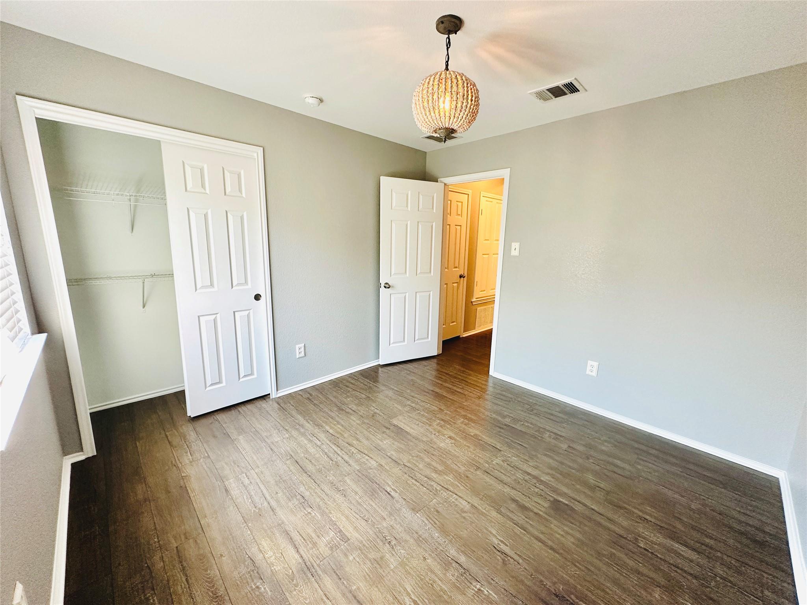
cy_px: 302
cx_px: 404
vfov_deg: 85.7
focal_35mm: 14
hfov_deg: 102.1
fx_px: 326
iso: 200
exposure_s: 1/60
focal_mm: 2.22
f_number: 2.2
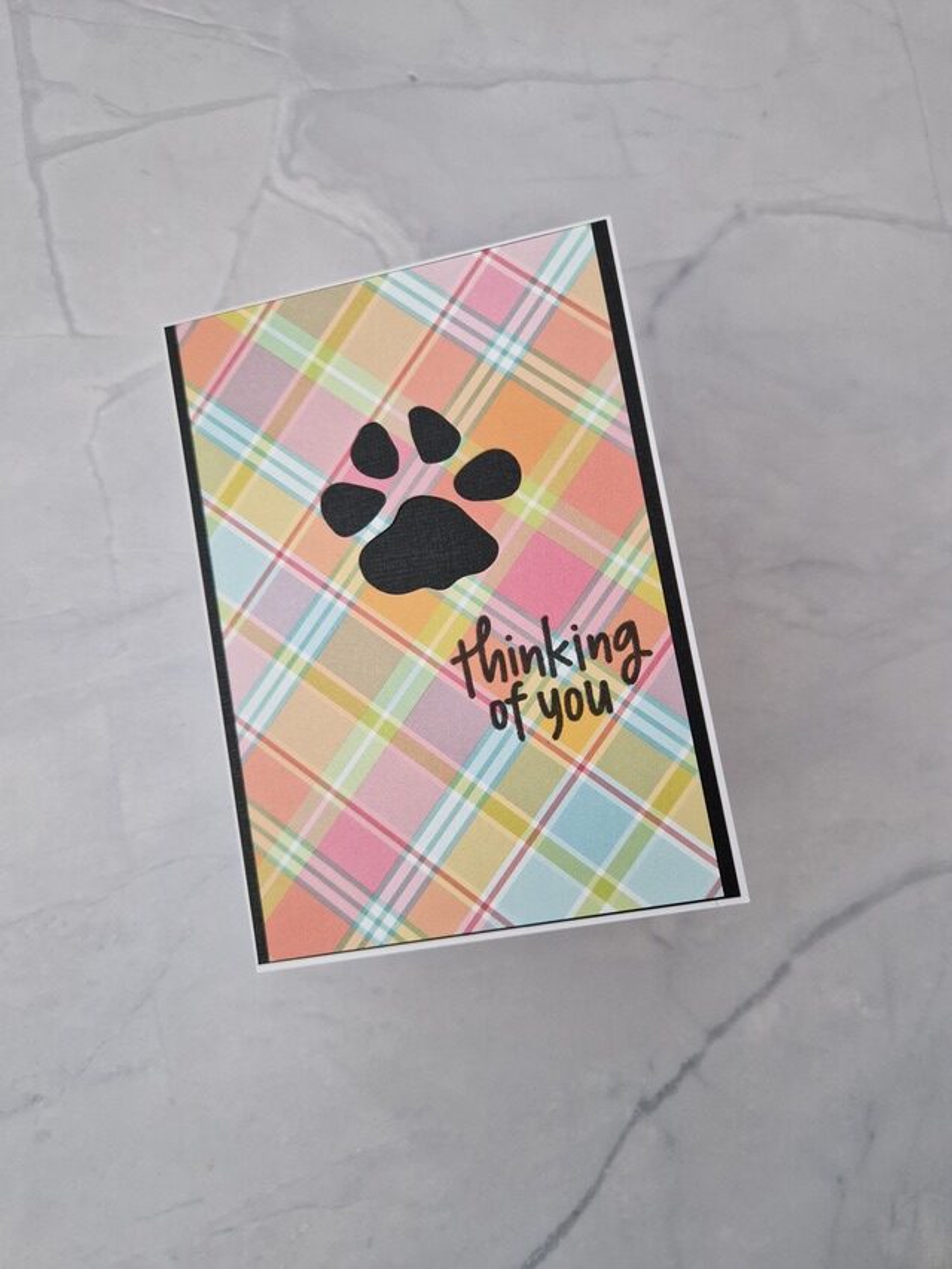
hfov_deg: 58.9
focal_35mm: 23
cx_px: 476
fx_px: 843
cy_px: 634
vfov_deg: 73.9
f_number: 1.8
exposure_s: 1/100
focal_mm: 5.4
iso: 64
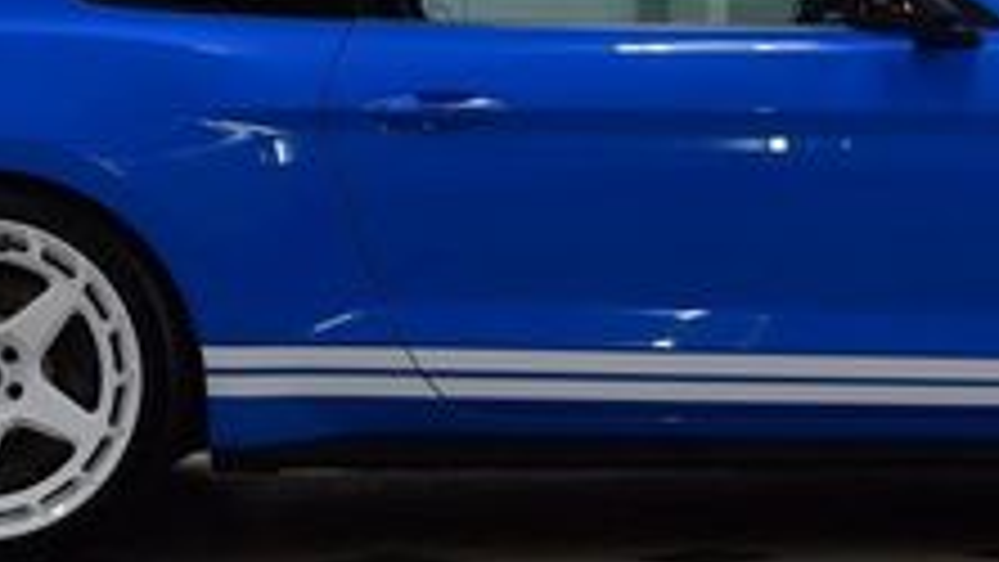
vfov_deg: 8.4
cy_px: 160
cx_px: 675
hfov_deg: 14.8
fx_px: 3842
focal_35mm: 145
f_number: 7.1
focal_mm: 32
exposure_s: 1/30
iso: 400
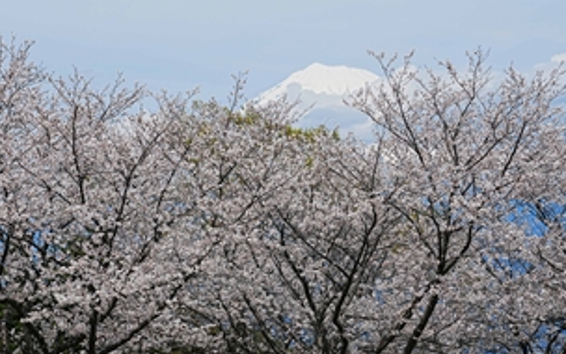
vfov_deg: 9.3
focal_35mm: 141
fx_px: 2175
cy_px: 154
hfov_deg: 14.8
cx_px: 209
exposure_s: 1/640
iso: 100
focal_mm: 105
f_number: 8
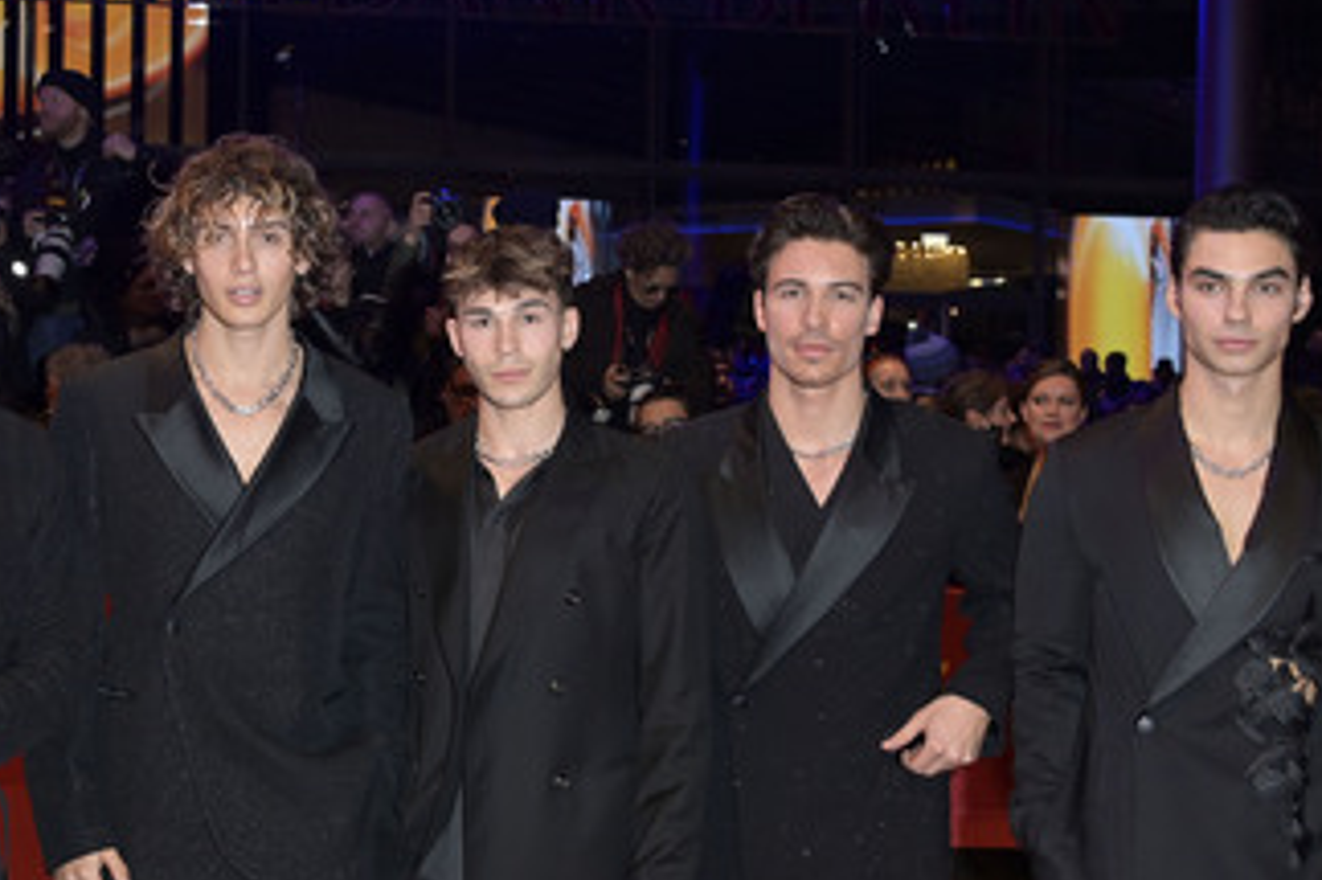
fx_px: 1945
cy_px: 454
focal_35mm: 53
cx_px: 497
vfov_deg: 25.5
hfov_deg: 37.3
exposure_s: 1/250
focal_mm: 38
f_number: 5
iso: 800
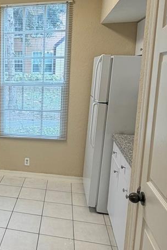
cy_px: 117
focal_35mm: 38
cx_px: -7
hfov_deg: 31.9
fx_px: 264
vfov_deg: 50.7
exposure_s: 1/120
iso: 125
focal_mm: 2.22
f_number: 2.2
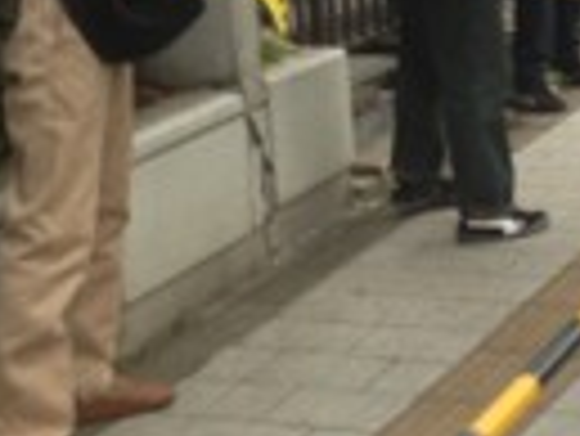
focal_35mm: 115
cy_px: -162
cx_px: 535
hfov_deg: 16.8
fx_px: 1929
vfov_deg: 12.4
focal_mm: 4.13
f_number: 2.4
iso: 64
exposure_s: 1/40
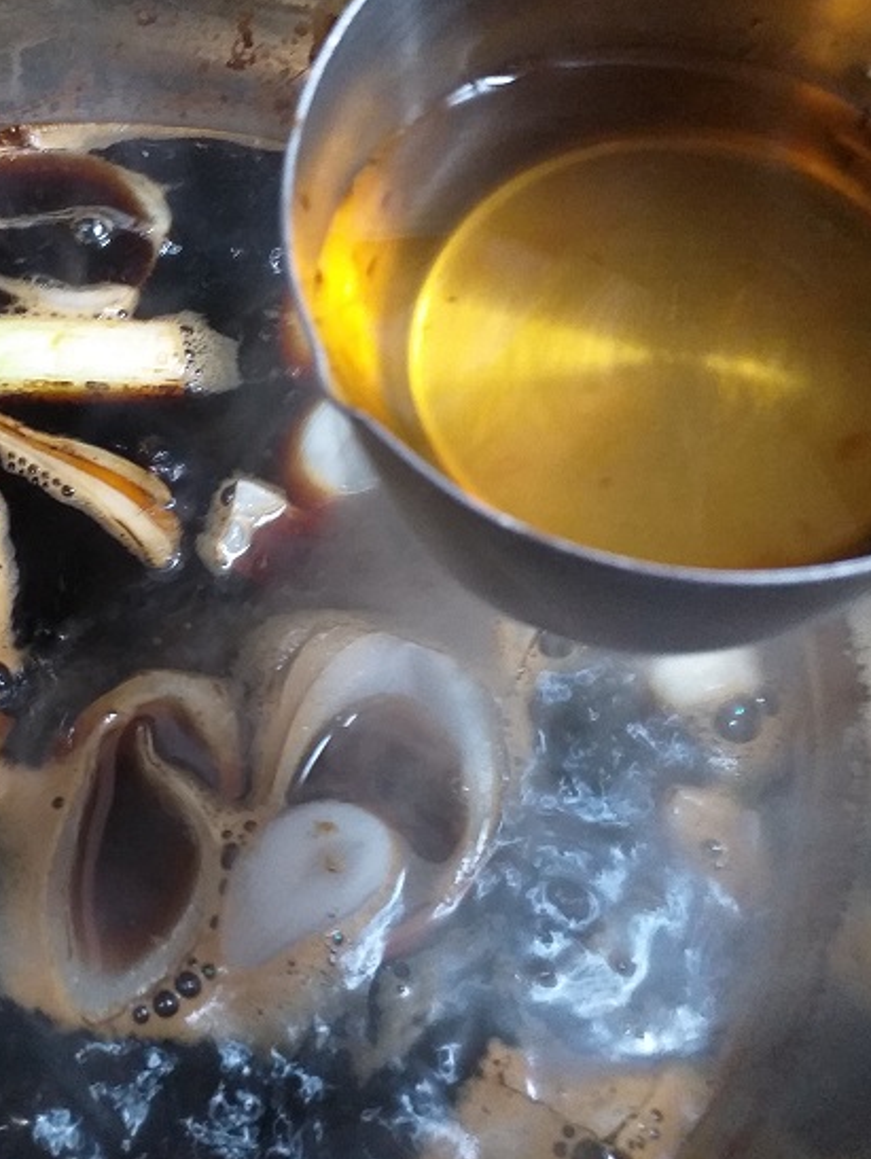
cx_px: 142
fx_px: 1273
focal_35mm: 38
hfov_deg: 36.2
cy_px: 593
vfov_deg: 48.9
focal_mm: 3.6
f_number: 1.9
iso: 250
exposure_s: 1/25
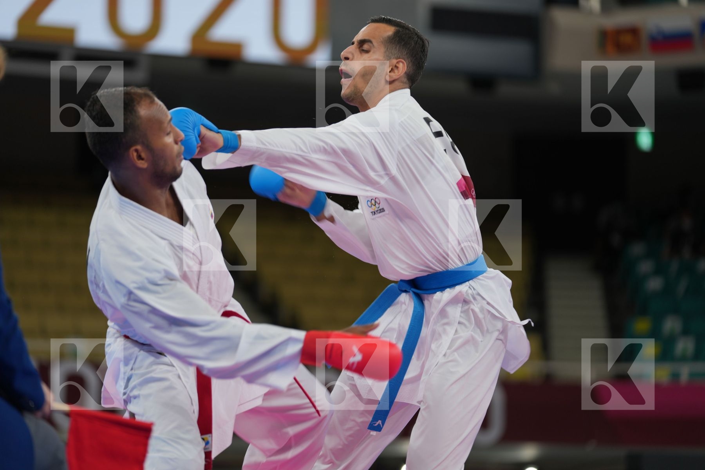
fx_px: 2859
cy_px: 235
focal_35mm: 146
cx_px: 352
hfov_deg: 14.1
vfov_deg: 9.4
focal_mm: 146
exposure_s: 1/320
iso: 200
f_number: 2.8
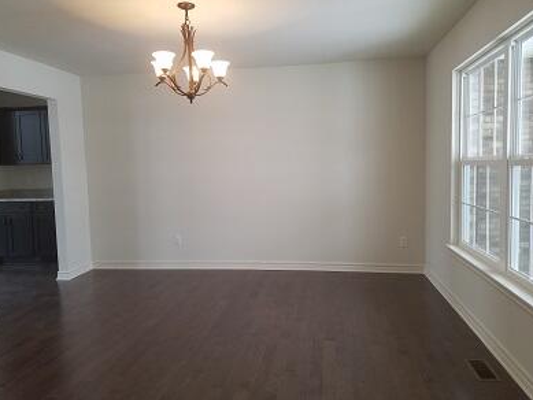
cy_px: 194
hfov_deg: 65.3
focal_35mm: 27
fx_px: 416
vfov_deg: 51.4
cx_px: 269
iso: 100
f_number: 1.7
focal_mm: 4.2
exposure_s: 1/120
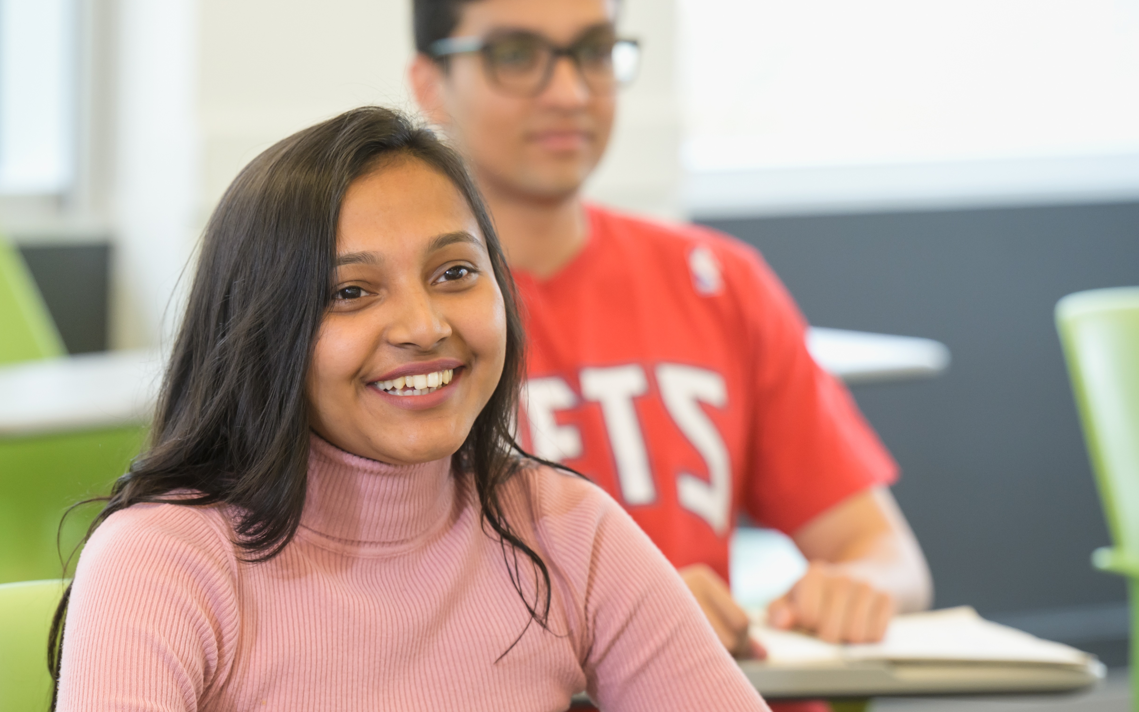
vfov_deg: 5.7
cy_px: 523
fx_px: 7140
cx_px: 274
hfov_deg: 9.1
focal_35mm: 230
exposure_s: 1/200
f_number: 4
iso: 1000
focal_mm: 135
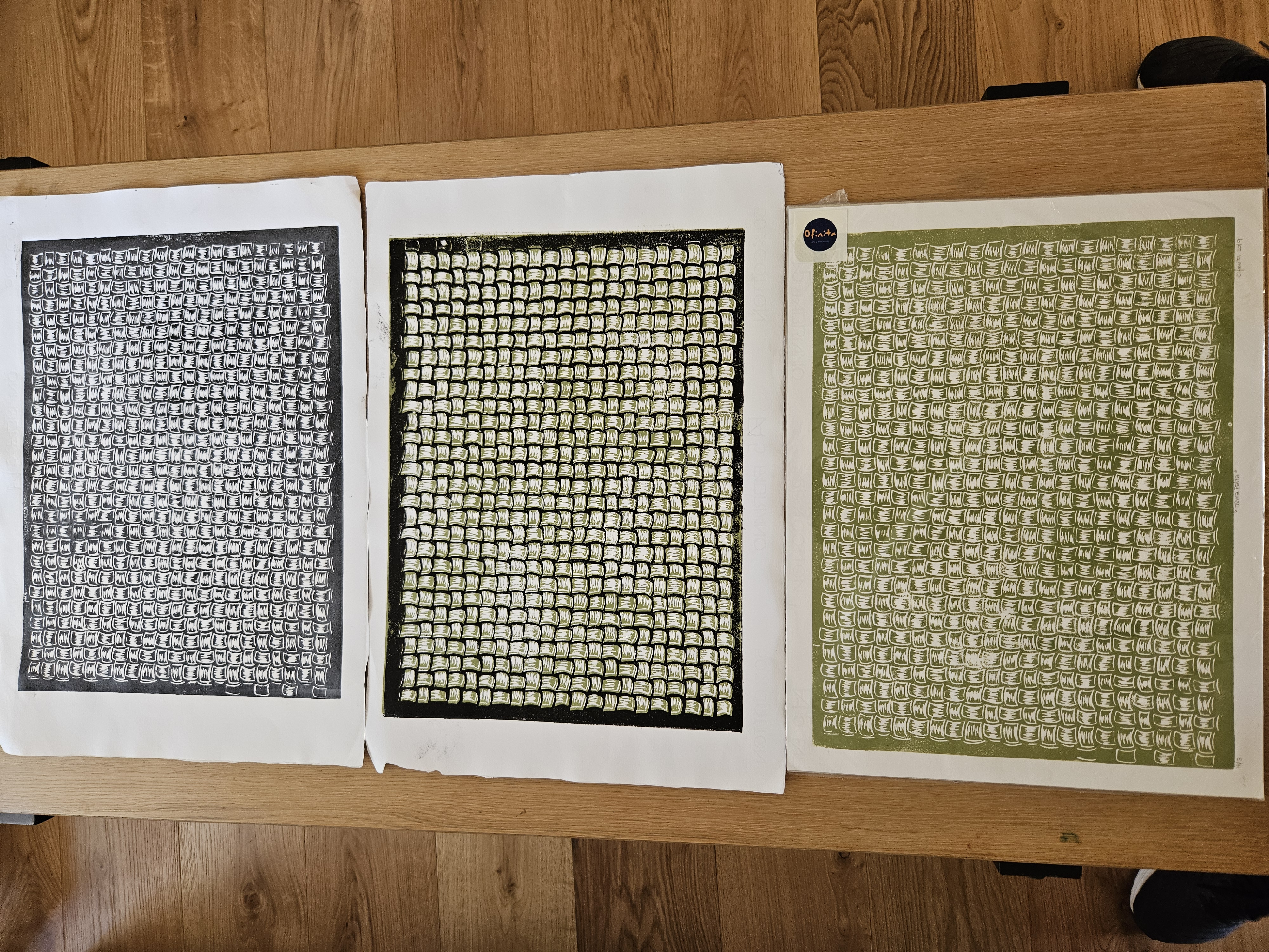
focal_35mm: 23
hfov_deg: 73.9
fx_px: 843
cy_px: 476
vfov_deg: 58.9
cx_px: 634
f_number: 1.8
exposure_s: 1/100
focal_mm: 5.4
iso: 320
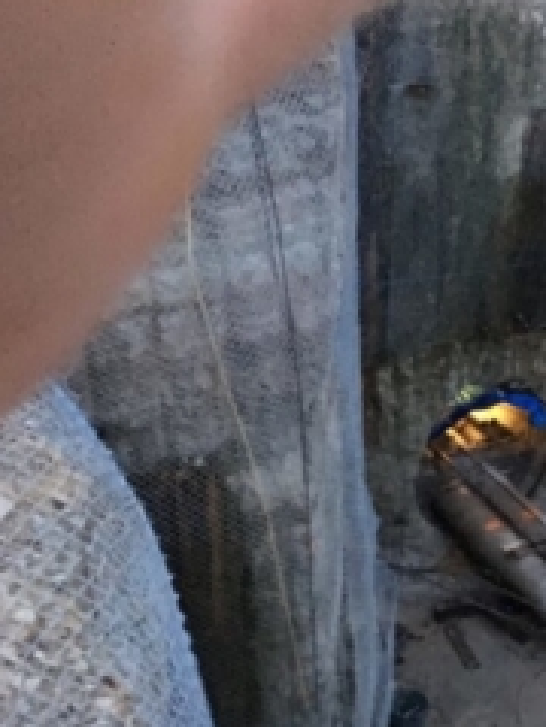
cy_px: 551
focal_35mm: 58
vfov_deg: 32.6
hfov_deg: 24.4
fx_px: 1220
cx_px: 504
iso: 800
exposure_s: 1/15
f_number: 2.2
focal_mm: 4.15
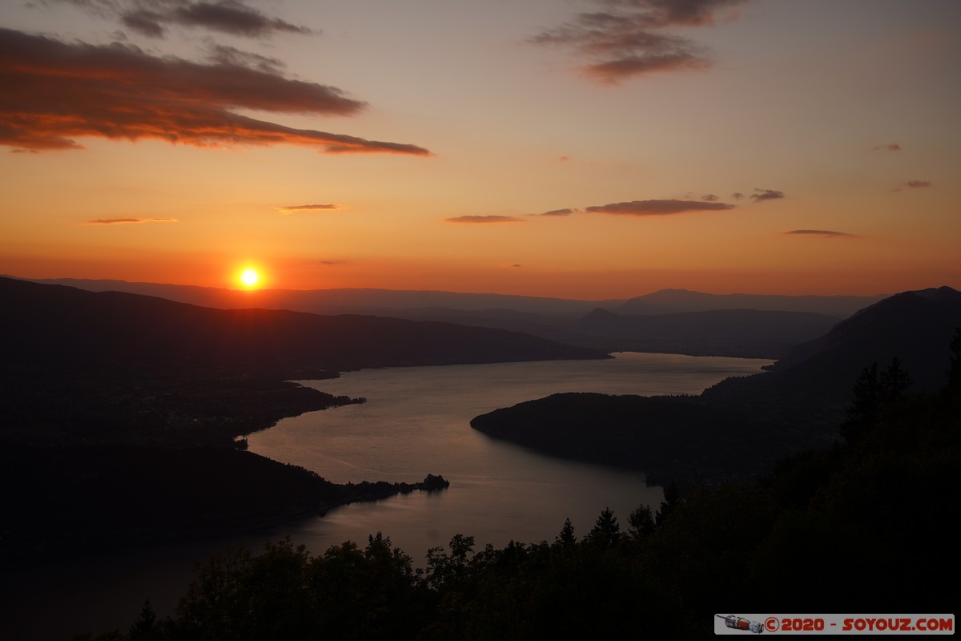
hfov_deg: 48.5
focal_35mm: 40
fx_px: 1068
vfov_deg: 33.4
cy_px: 320
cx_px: 480
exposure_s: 1/200
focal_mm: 40
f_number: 6.3
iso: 100
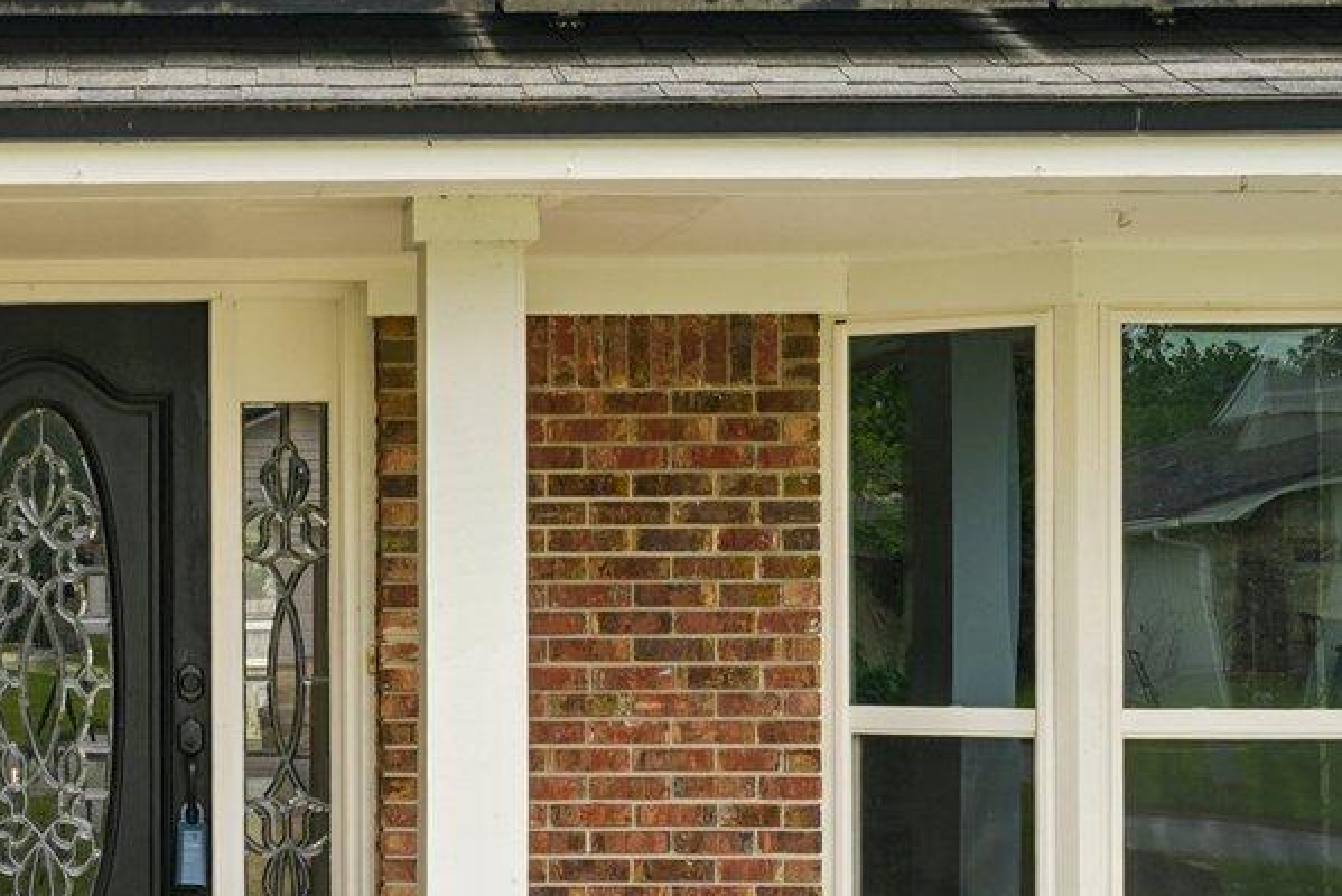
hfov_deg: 23.8
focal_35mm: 82
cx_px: 27
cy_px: 709
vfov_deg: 16.6
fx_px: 3058
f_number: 13
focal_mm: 24
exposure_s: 1/15
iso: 100
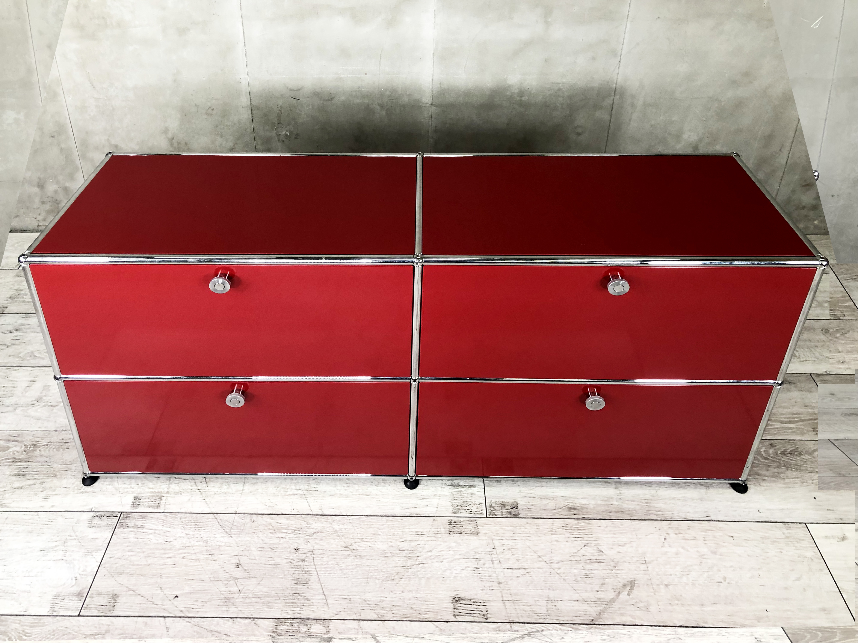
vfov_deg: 49.7
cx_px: 429
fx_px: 694
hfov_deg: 63.4
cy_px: 322
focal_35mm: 28
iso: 40
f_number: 1.8
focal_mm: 3.99
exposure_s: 1/33
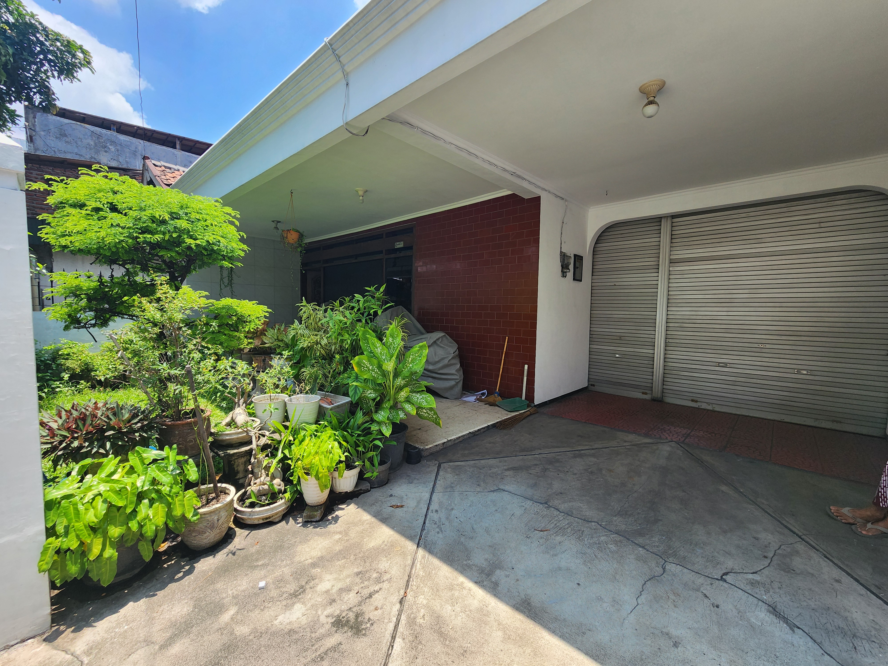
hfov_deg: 106.2
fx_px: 333
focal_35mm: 13
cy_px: 333
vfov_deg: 89.9
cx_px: 444
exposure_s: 1/952
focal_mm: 2.2
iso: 50
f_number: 2.2
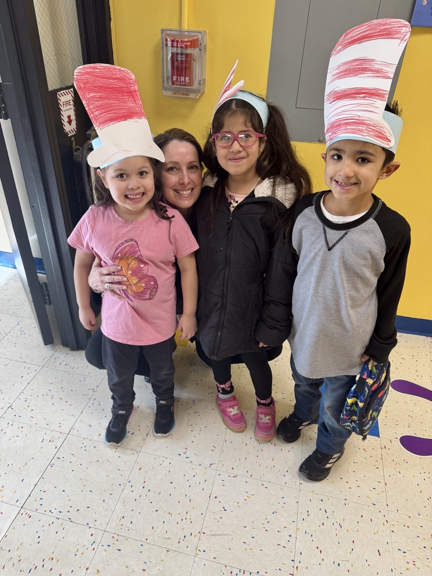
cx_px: 216
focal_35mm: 24
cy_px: 288
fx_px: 399
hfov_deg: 56.8
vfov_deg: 71.6
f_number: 1.78
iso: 125
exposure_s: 1/60
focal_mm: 6.76
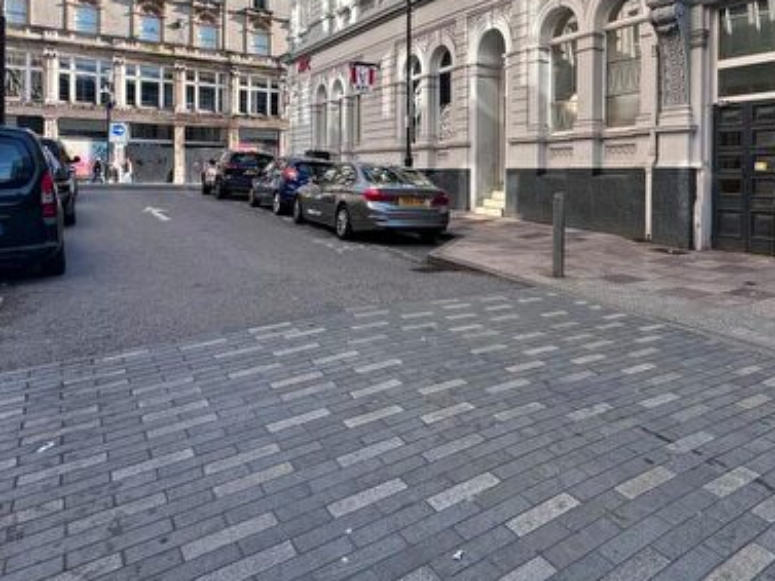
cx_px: 549
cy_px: 182
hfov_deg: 64.5
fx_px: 582
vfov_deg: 51.8
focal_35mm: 26
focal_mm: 2.22
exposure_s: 1/440
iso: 40
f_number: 2.2
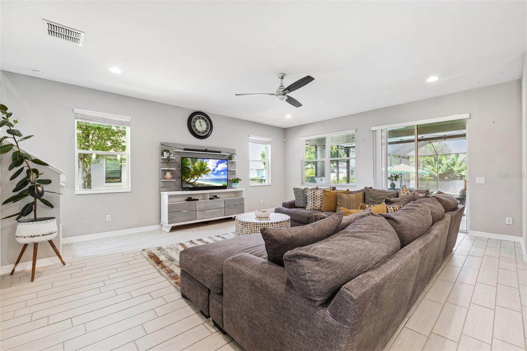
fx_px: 220
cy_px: 176
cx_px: 264
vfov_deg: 77.3
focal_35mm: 15
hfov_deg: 100.4
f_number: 8
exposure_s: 1/8
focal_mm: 15
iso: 400
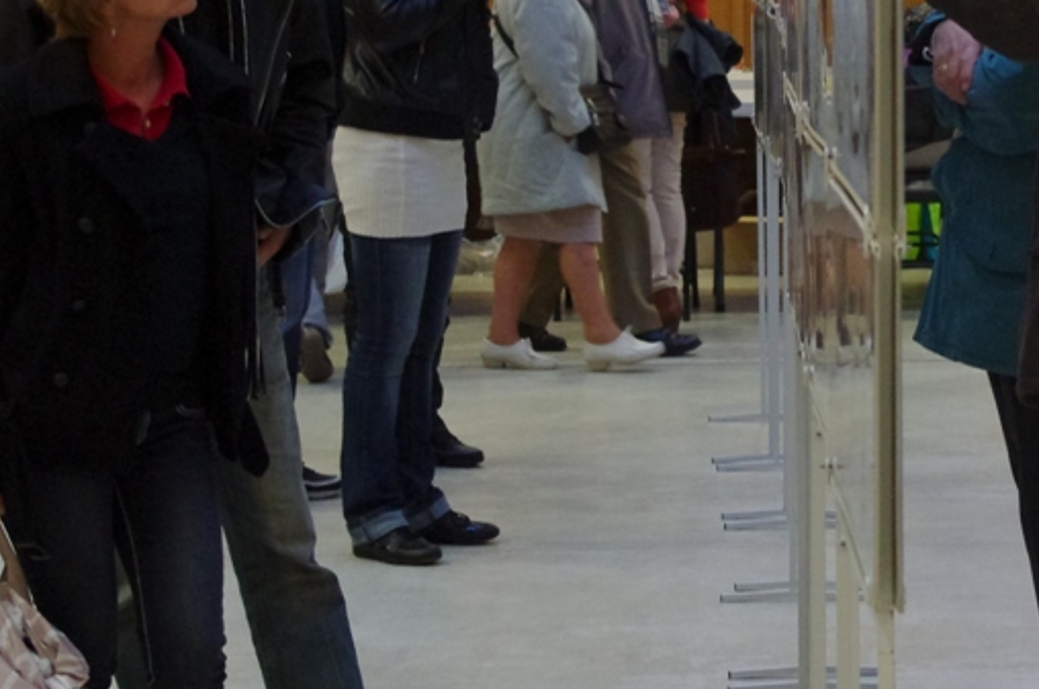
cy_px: 194
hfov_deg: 13.4
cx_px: 1023
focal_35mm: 152
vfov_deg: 9.0
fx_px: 4380
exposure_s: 1/80
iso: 1600
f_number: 4.5
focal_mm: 40
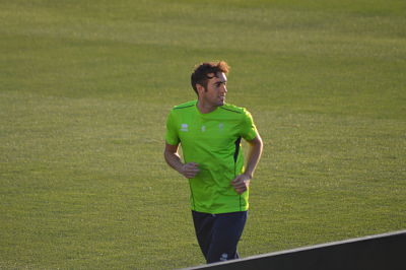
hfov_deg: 4.6
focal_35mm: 450
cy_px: 135
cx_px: 203
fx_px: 5071
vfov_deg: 3.0
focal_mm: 300
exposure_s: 1/800
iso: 400
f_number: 5.6
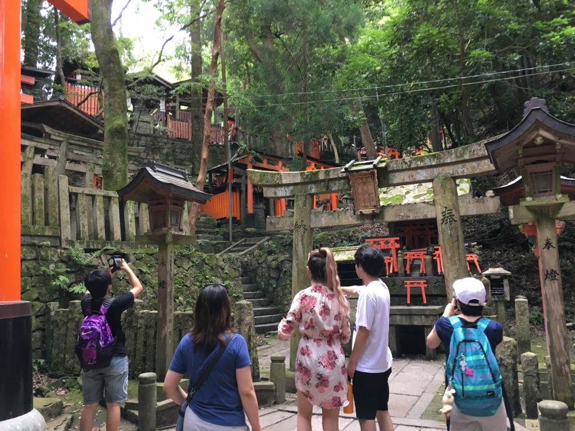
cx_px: 288
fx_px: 482
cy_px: 216
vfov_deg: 48.2
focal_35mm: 29
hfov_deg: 61.7
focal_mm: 4.15
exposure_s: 1/30
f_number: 2.2
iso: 64
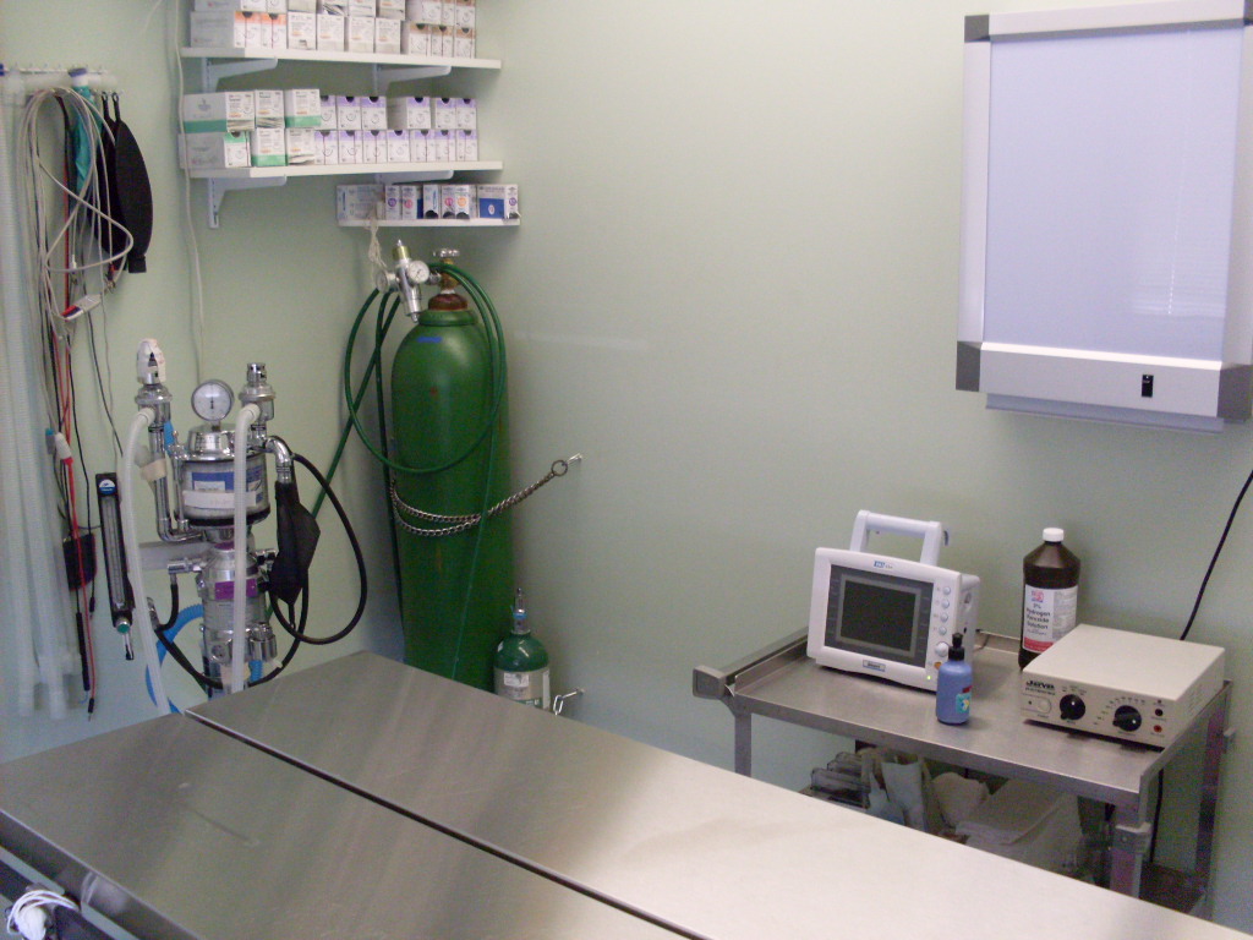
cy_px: 470
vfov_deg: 37.7
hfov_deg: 49.0
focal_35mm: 38
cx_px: 626
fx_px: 1375
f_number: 2.8
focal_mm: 6.3
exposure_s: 1/30
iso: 200
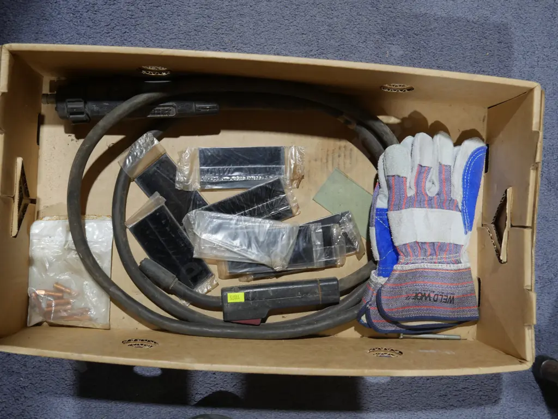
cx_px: 279
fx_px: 710
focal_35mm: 44
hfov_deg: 42.9
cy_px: 210
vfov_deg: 32.9
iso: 500
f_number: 4.7
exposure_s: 1/60
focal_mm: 22
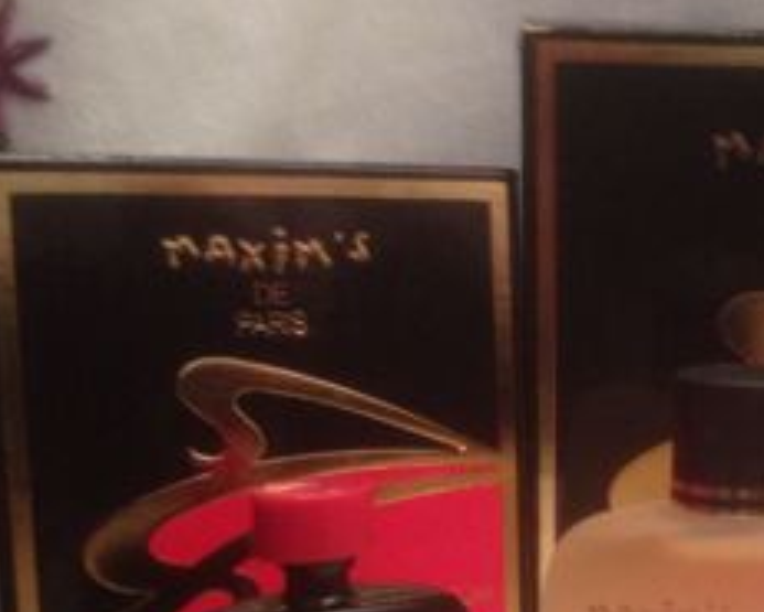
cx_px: 678
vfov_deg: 21.2
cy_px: 513
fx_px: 1606
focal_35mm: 71
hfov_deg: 26.0
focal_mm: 4.28
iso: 250
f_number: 2.4
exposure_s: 1/20
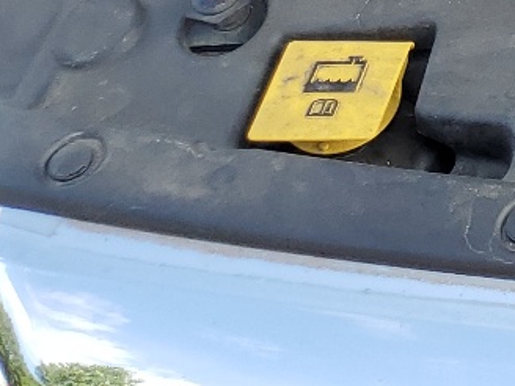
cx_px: 1171
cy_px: -403
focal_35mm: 127
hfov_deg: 12.6
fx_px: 1889
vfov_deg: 10.6
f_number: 1.5
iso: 50
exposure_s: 1/556
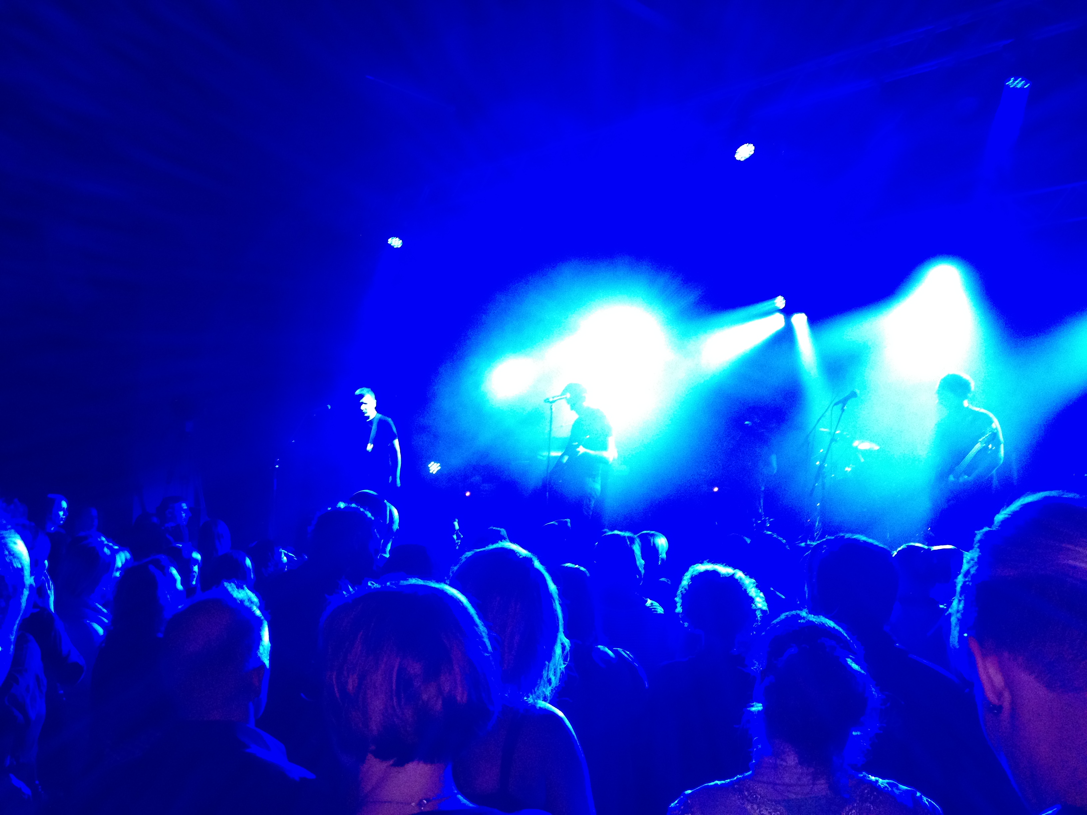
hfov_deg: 52.6
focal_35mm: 35
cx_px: 544
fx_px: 1099
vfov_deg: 40.7
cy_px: 408
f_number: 2.4
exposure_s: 1/20
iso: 250
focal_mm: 4.28
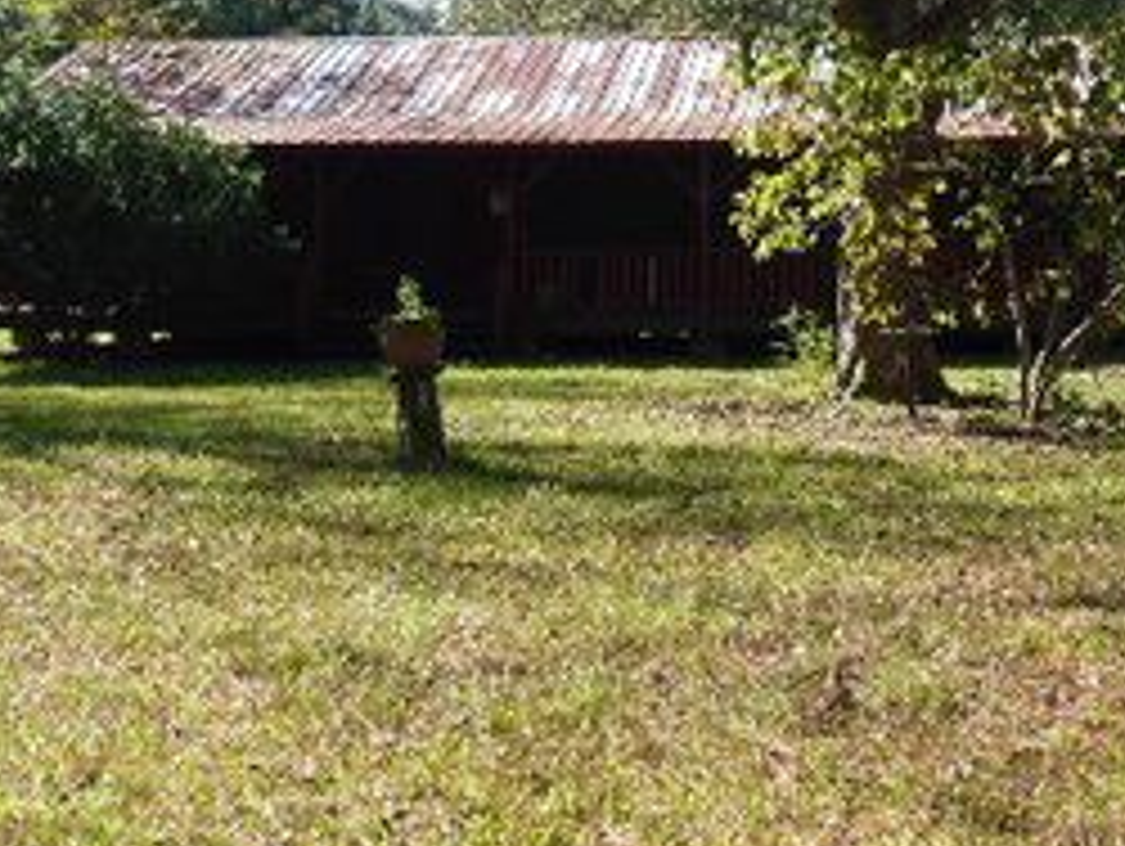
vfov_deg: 21.6
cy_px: 308
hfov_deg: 28.5
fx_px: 2212
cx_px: 648
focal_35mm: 68
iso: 100
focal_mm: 5.97
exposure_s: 1/320
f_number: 3.4
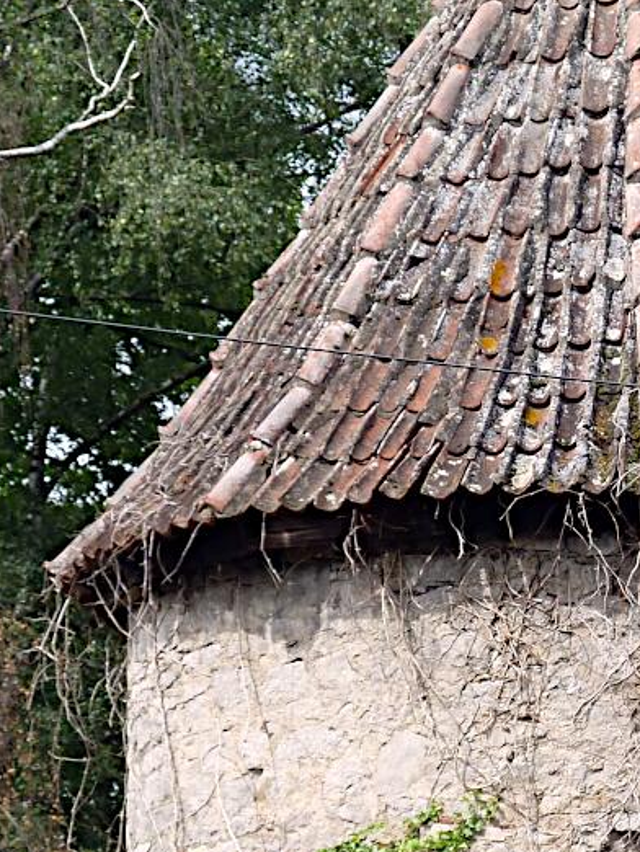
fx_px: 7242
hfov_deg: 5.1
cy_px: 496
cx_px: 643
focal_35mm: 294
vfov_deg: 6.7
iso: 80
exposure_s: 1/160
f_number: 4.4
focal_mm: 21
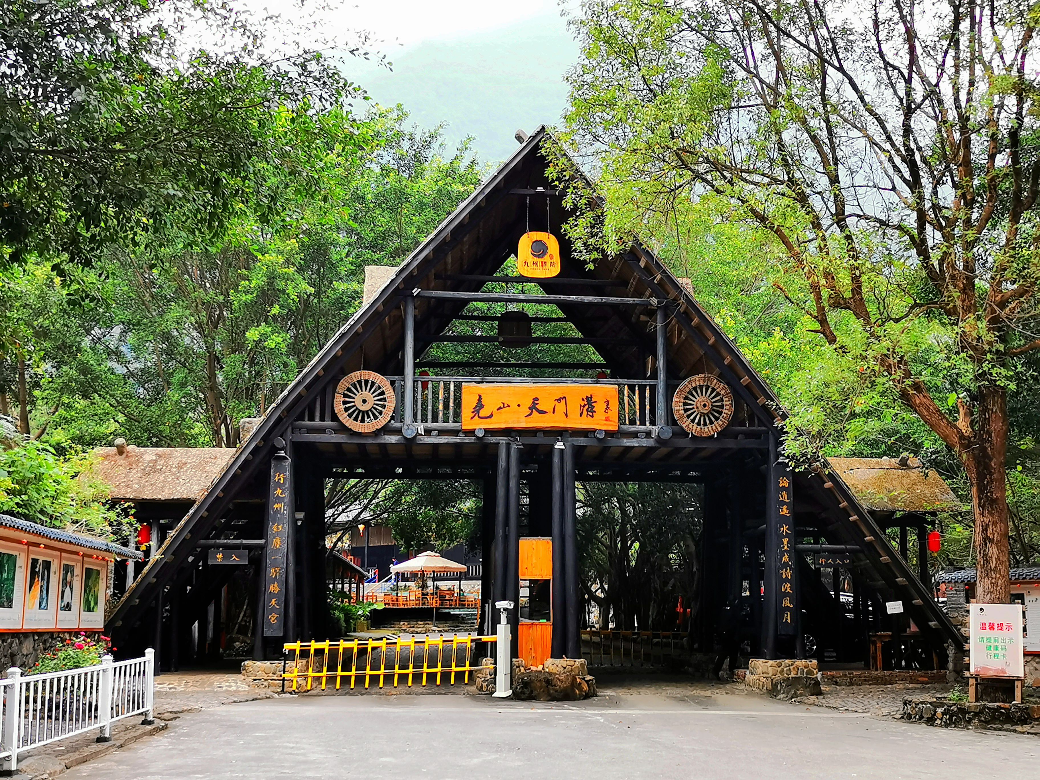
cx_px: 520
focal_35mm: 45
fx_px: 1352
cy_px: 390
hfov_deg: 42.1
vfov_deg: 32.2
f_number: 1.8
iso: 200
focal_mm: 5.58
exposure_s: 1/100
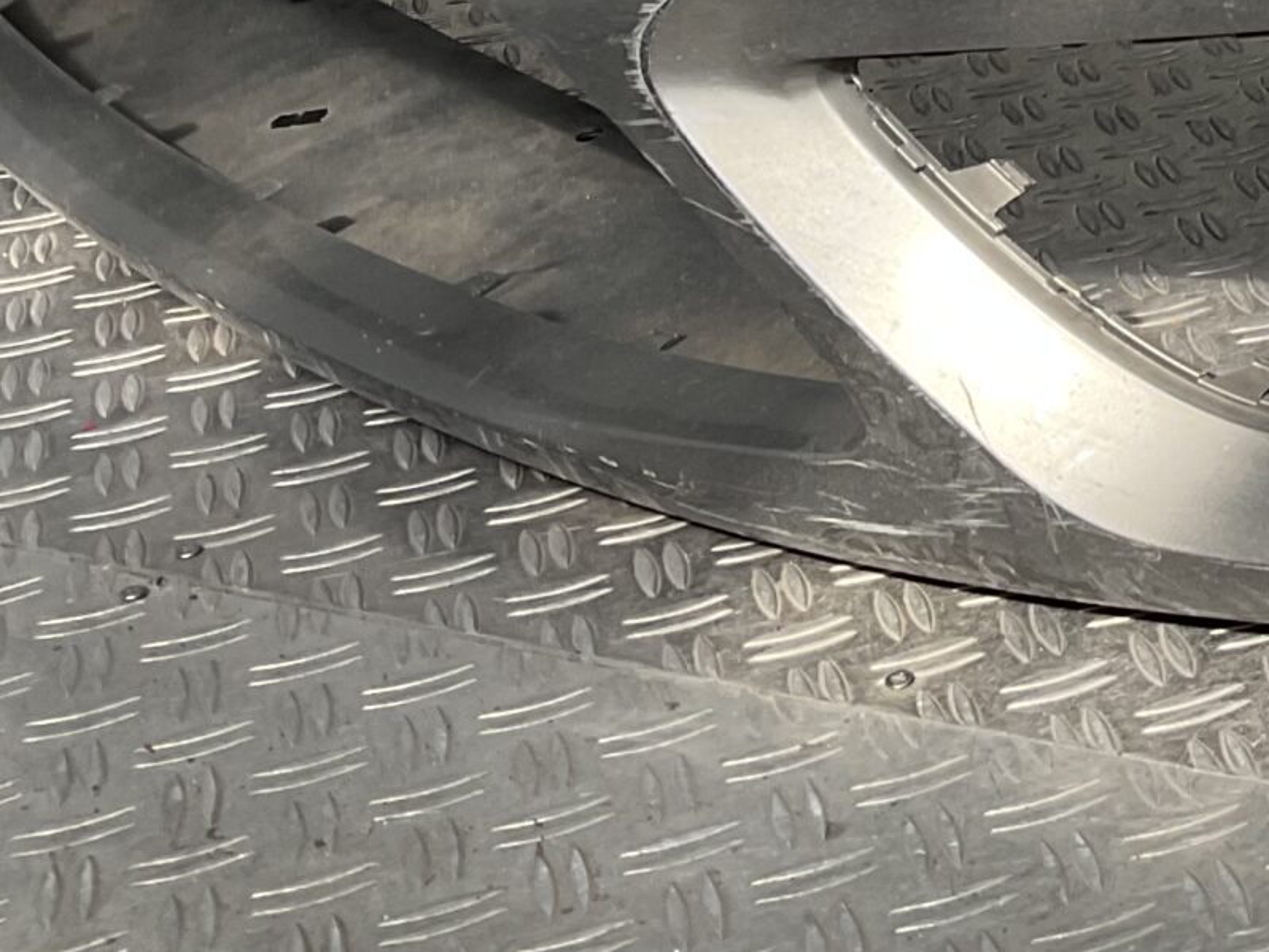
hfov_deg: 19.4
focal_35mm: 93
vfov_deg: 15.1
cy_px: -332
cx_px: 1654
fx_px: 3410
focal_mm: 3
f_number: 1.8
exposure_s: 1/372
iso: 16
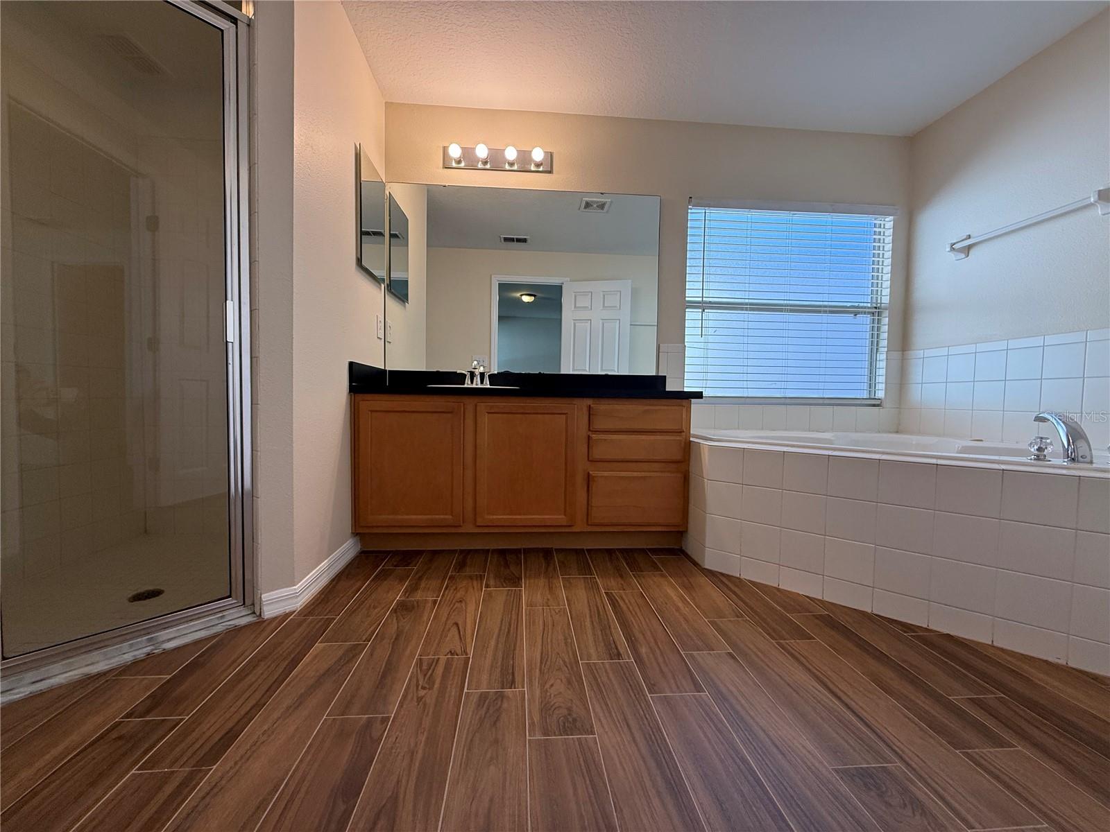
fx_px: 449
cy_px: 416
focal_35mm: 14
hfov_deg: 102.1
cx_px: 555
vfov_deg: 85.7
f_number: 2.2
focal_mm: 2.22
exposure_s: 1/120
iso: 125
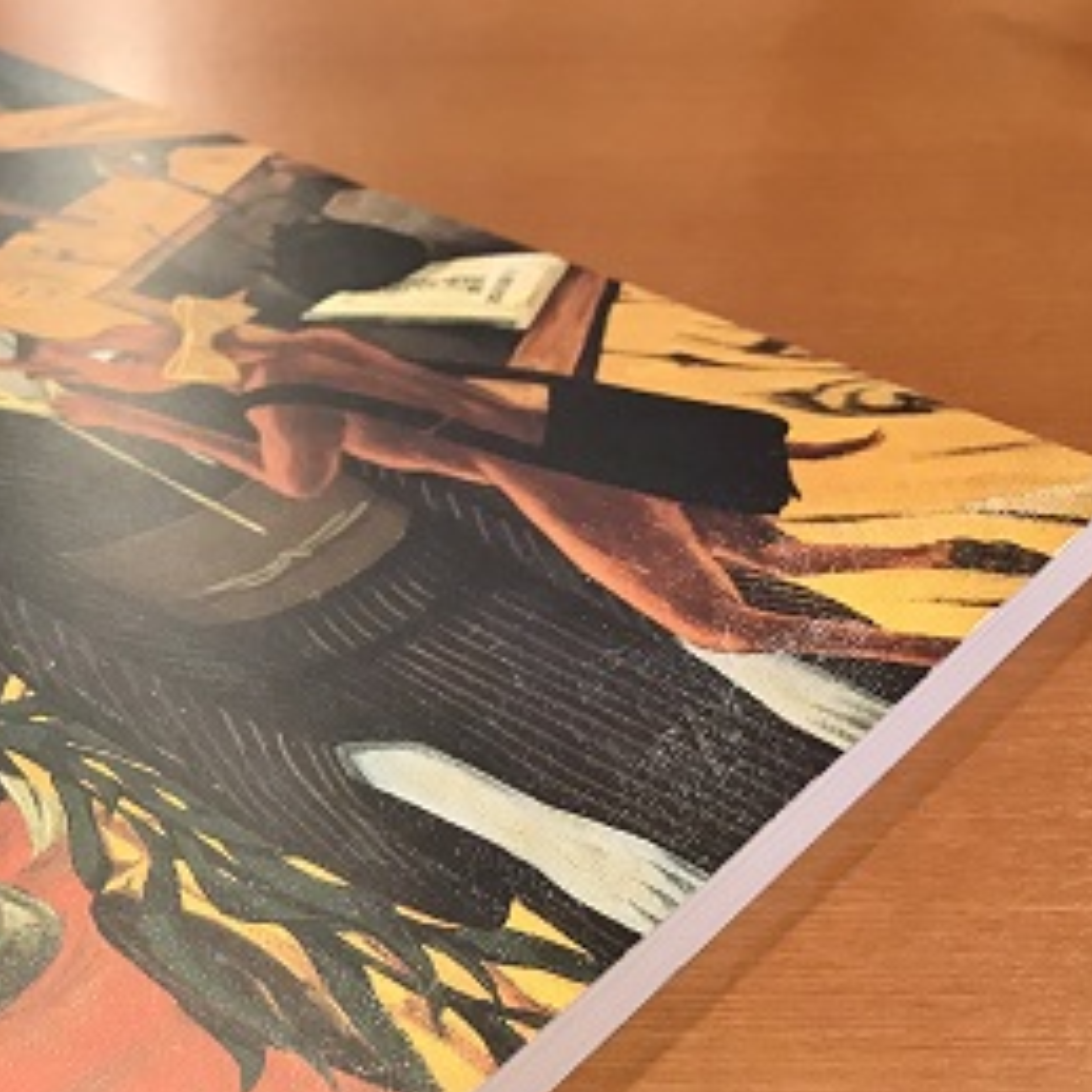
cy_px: 788
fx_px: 1820
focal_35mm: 51
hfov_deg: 31.8
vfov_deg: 32.9
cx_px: 108
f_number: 1.8
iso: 40
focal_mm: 3.99
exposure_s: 1/15
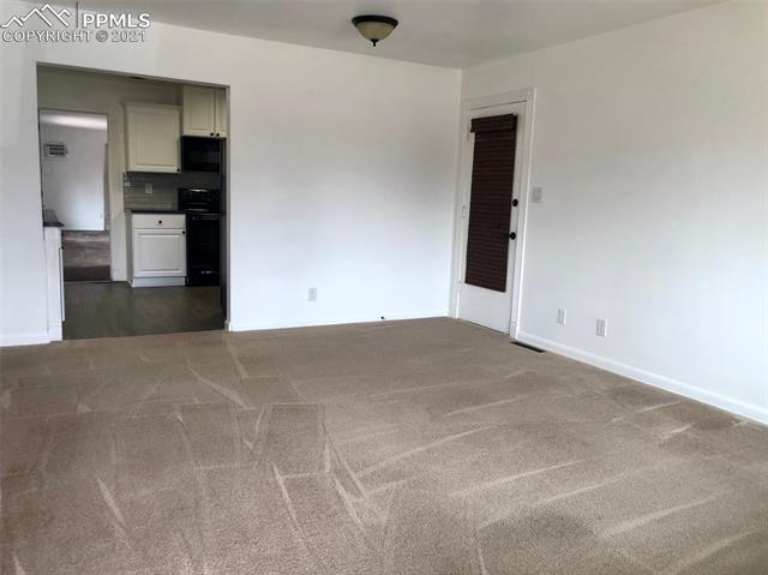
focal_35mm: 28
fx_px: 621
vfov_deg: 49.7
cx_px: 384
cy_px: 288
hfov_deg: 63.5
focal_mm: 4
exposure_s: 1/40
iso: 20
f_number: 1.8
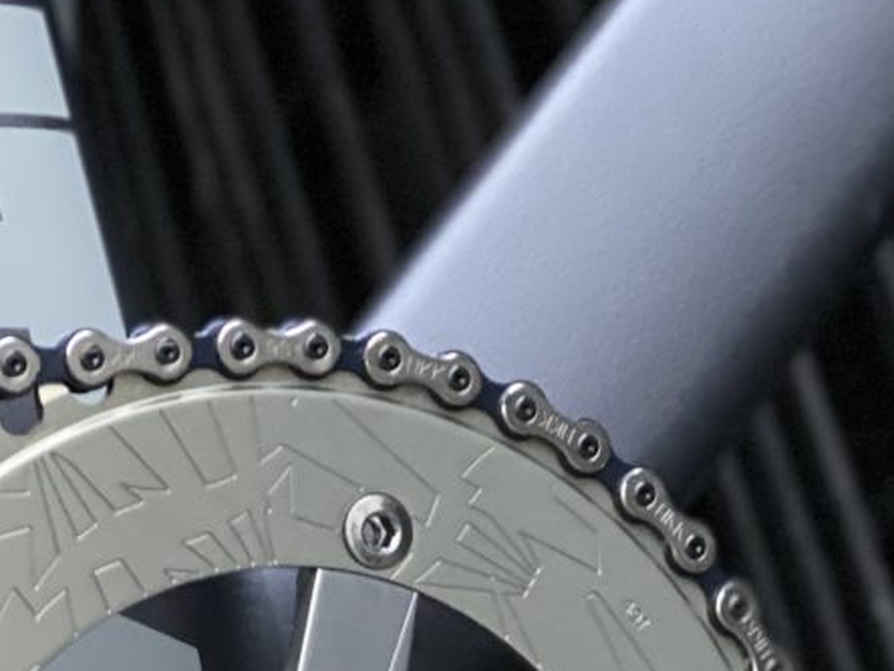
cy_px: 965
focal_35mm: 164
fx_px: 4235
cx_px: 312
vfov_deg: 8.9
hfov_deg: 12.0
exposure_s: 1/14
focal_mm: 6
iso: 500
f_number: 2
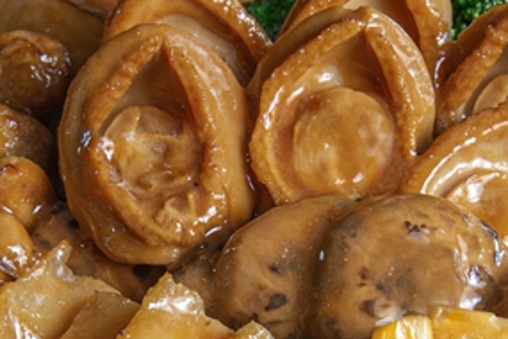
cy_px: 247
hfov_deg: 20.1
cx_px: 150
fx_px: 1425
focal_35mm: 101
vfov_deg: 13.5
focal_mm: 24
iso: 160
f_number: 7.1
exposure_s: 1/5
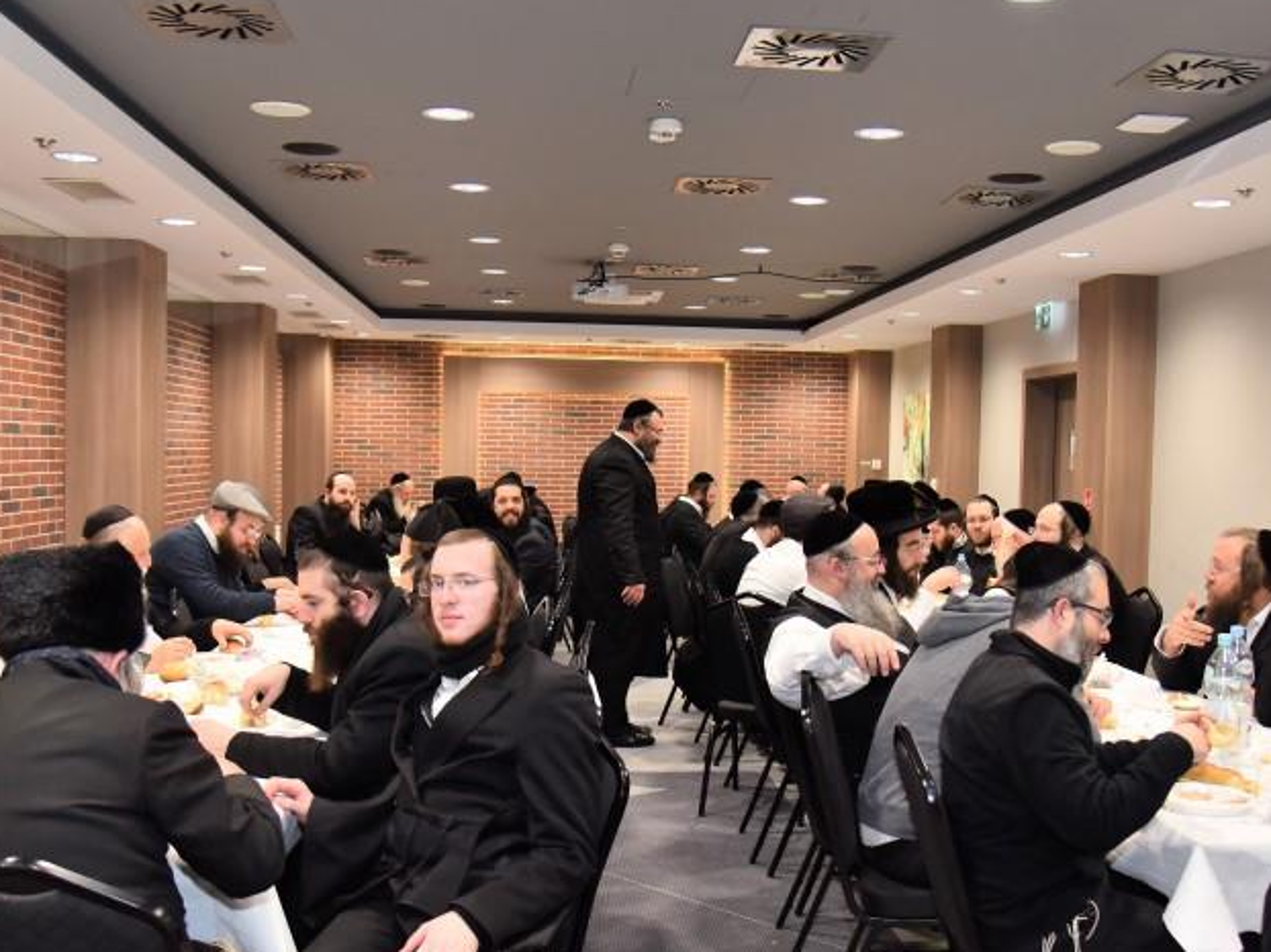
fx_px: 1395
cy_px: 516
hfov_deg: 48.9
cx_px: 707
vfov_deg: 37.7
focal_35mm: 38
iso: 1000
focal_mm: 24
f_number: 4
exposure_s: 1/250
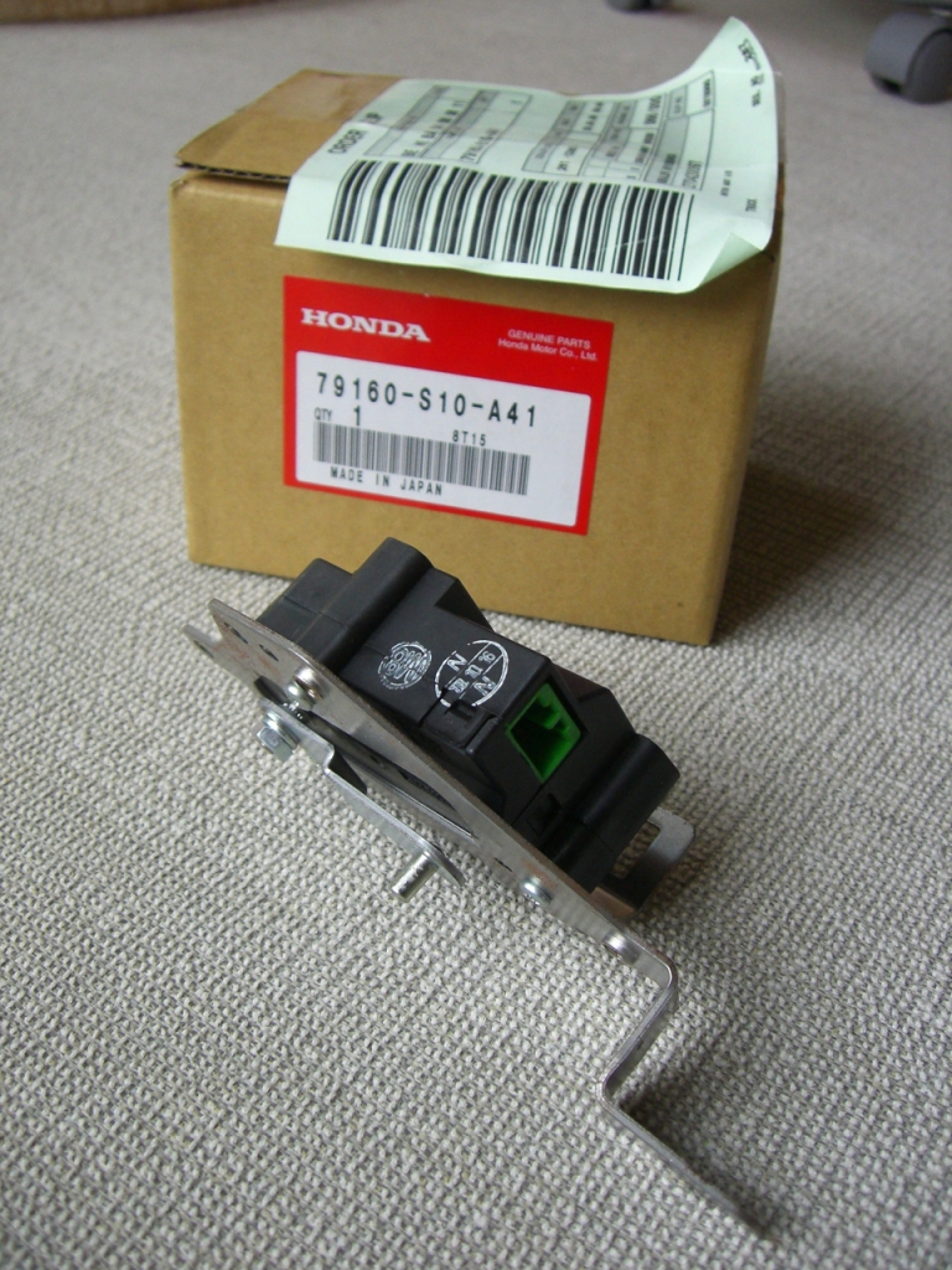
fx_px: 1393
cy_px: 635
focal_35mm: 38
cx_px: 476
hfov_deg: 37.7
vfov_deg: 49.0
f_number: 2.7
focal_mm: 6.2
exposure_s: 1/50
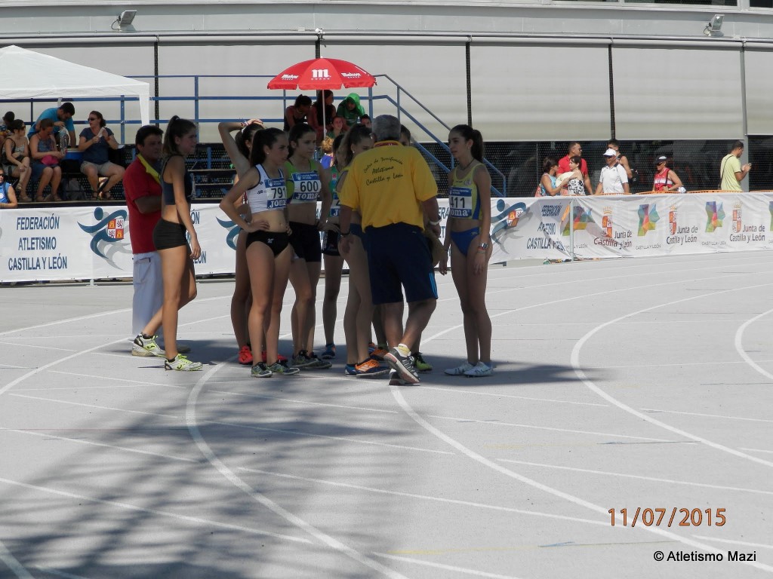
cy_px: 290
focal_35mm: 153
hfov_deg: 12.9
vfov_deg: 9.7
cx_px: 386
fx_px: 3417
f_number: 4.9
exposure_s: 1/800
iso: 80
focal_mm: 27.4
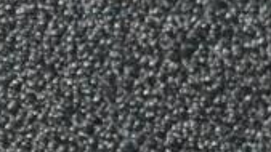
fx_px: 1997
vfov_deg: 3.6
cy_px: 1030
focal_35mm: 278
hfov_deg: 6.5
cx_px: -733
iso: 200
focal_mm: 5.59
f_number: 1.8
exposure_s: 1/50
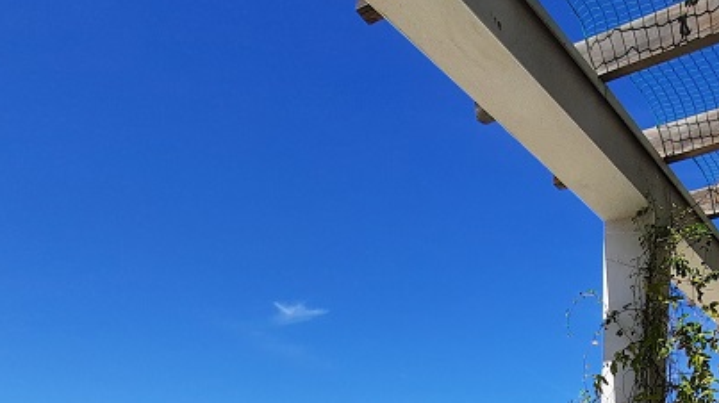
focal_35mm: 38
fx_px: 724
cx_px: 459
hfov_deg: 52.1
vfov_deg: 25.1
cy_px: 576
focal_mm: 1.74
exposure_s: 1/1880
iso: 40
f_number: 2.2
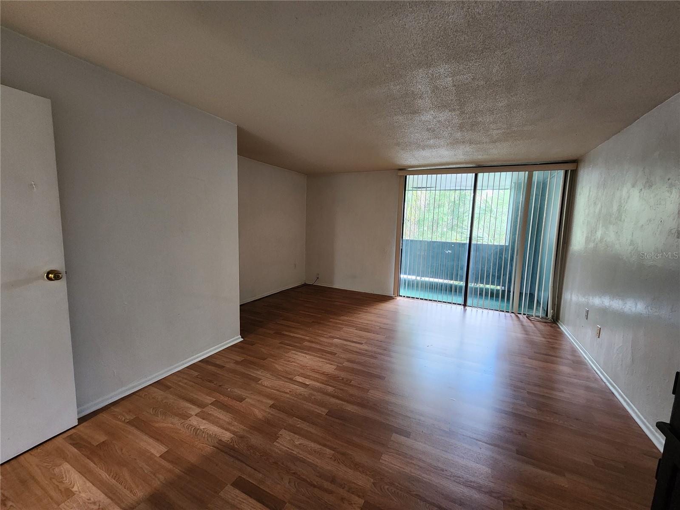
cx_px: 340
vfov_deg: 89.9
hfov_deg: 106.2
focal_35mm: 13
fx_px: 255
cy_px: 255
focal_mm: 2.2
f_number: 2.2
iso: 400
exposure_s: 1/30
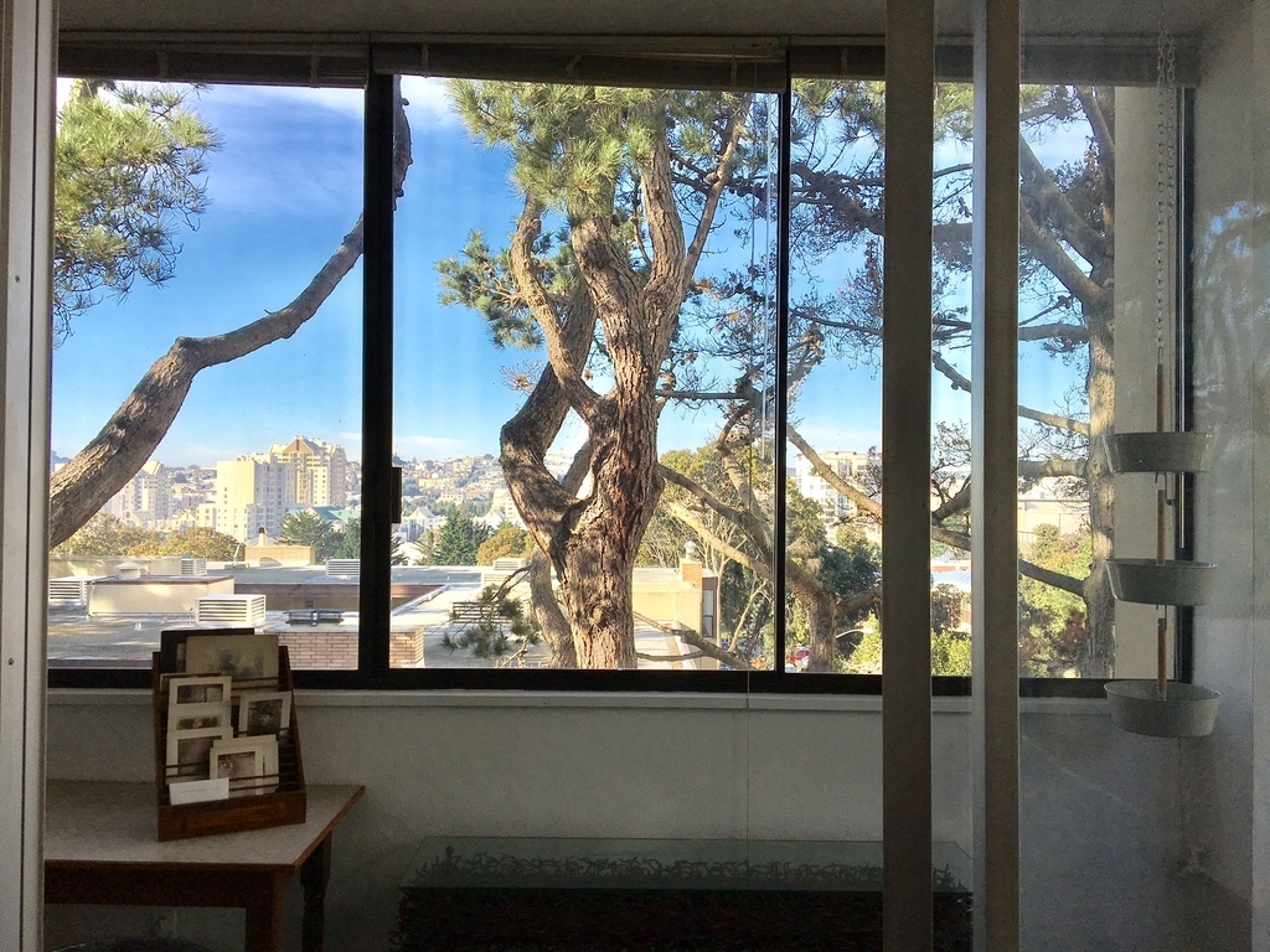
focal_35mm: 29
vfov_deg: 48.2
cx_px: 635
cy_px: 476
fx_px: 1064
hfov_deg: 61.7
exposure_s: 1/884
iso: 25
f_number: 2.2
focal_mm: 4.15
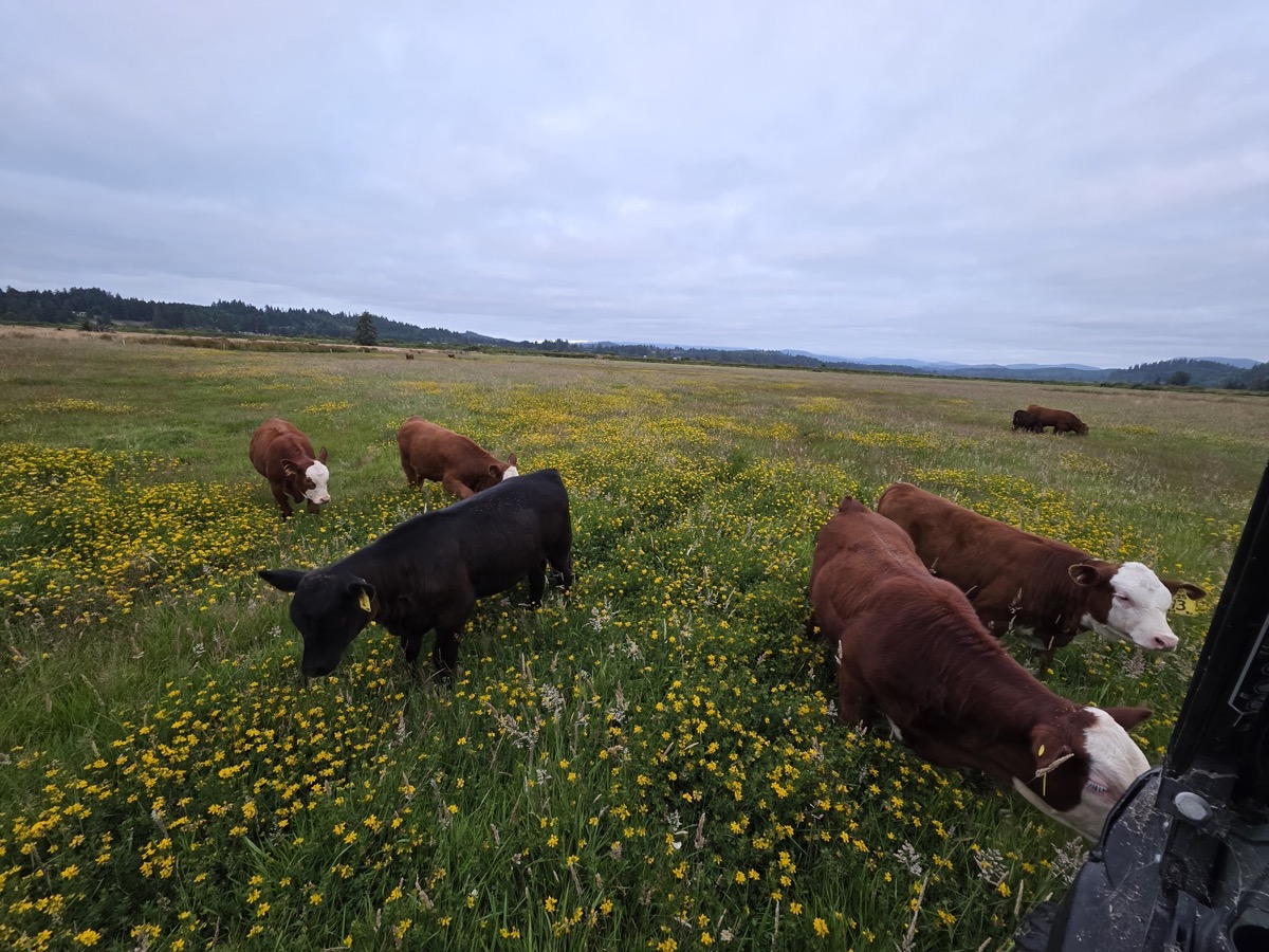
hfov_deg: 106.2
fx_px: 477
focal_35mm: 13
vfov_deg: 89.9
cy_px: 476
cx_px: 634
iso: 160
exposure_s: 1/120
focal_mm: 2.2
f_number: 1.9
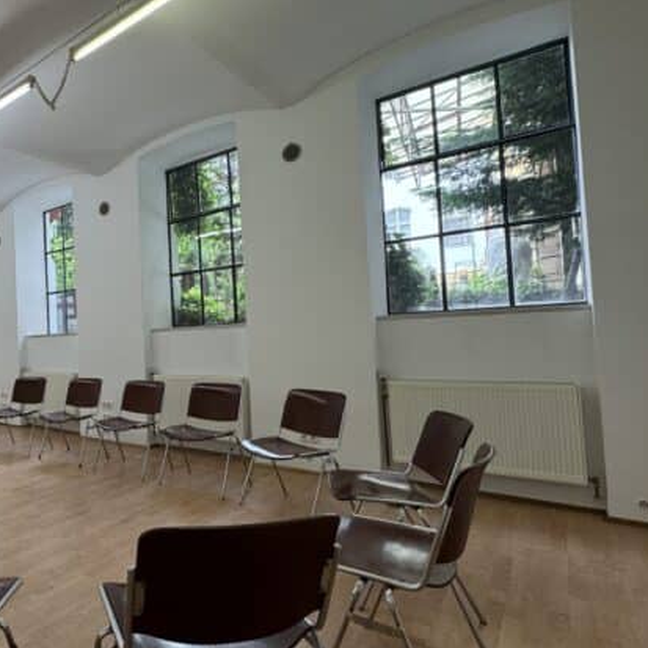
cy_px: 325
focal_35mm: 23
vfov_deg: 67.3
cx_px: 91
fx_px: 487
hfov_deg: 59.4
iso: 64
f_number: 2.2
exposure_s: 1/100
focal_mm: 2.22
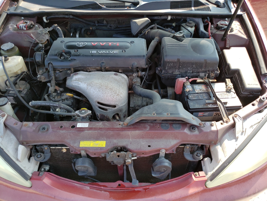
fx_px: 201
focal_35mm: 26
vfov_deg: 53.1
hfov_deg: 67.3
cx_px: 134
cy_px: 100
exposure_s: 1/417
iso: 50
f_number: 1.5
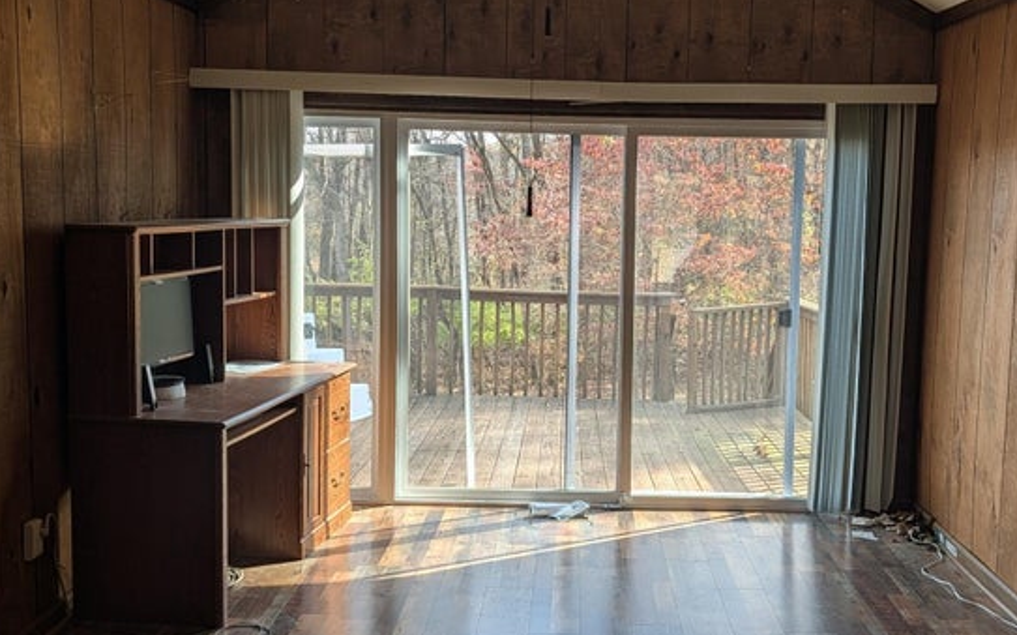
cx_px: 580
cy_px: 318
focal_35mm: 40
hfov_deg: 49.1
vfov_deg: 32.0
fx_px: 1108
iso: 21
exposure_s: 1/120
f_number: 1.68
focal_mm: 6.9
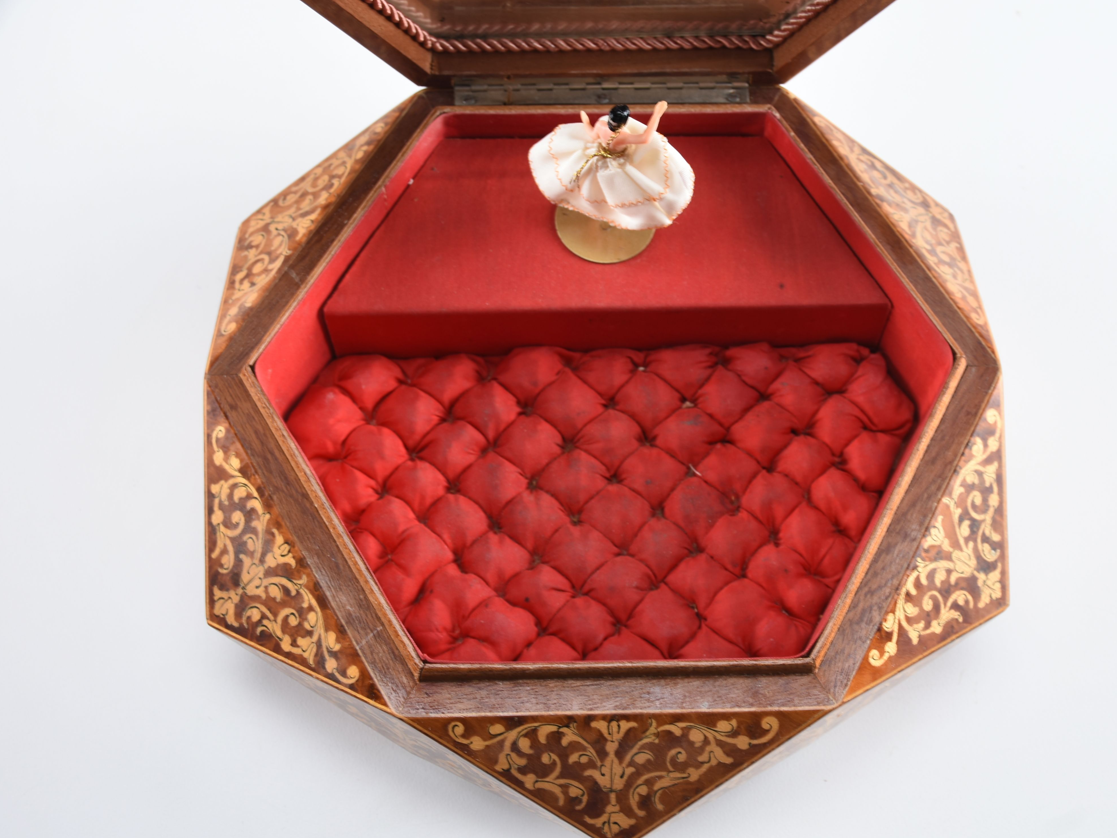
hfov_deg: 42.4
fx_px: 1438
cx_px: 624
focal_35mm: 45
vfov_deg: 32.5
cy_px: 426
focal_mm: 27
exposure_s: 1/100
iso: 100
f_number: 8
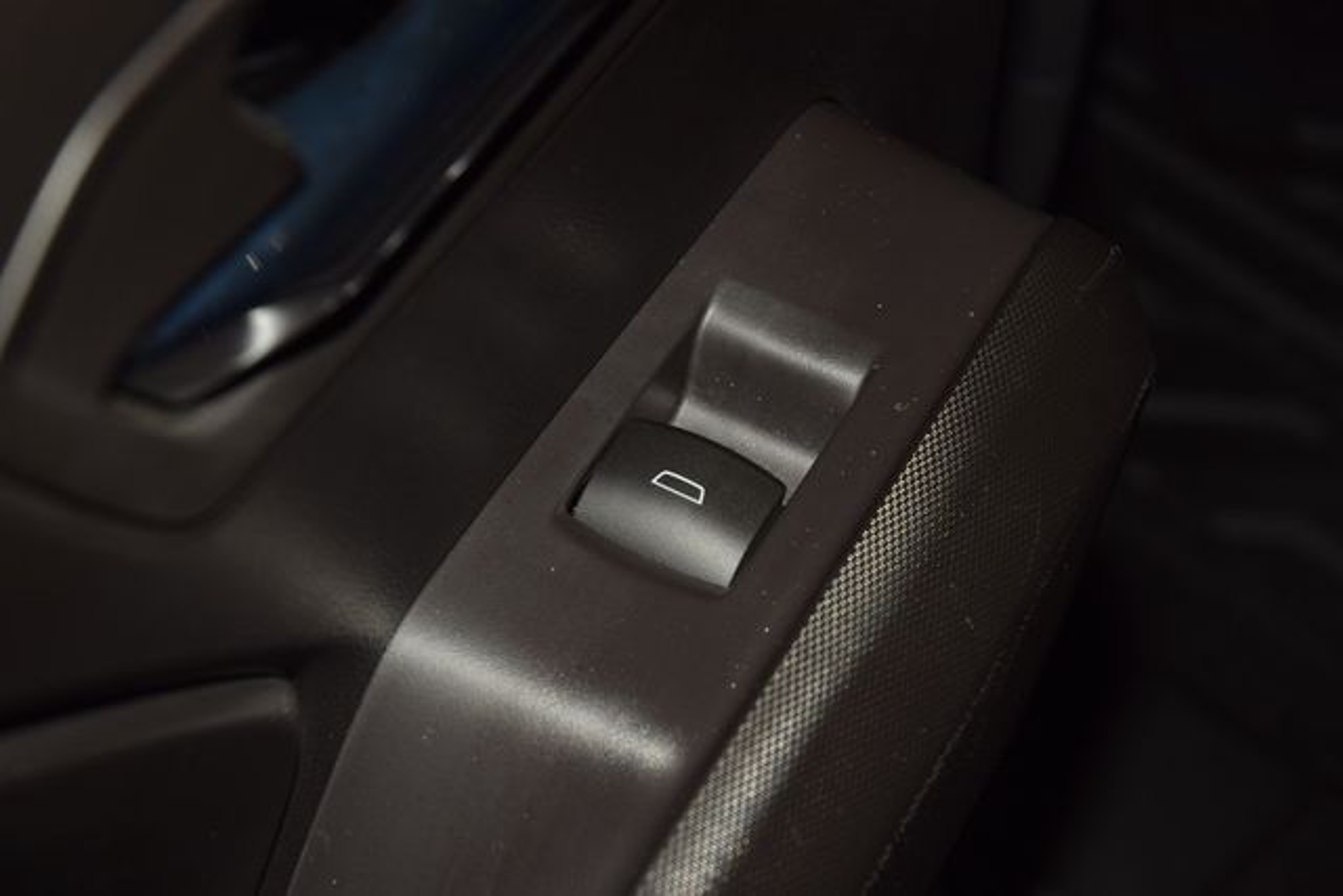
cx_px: 672
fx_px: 3918
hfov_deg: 19.5
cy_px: 448
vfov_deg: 13.0
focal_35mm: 105
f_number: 8
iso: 100
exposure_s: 1/125
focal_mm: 70
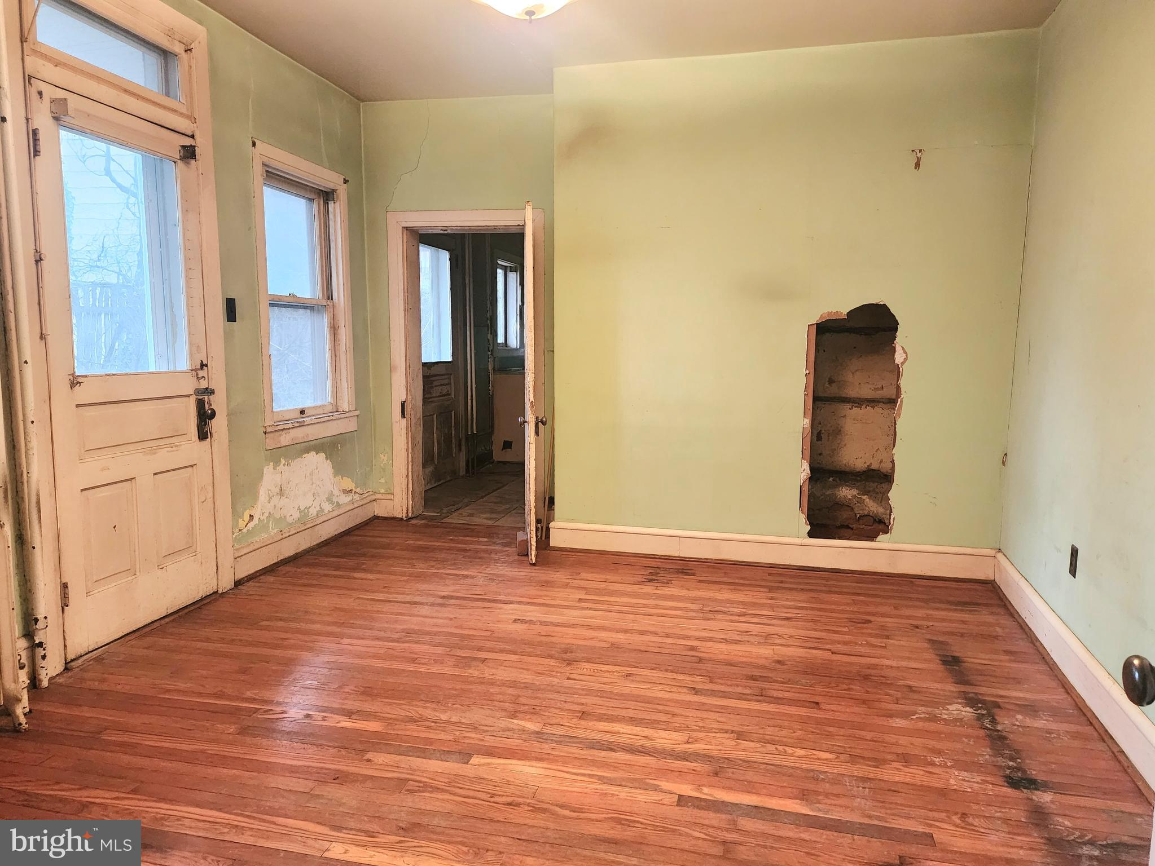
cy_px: 433
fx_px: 768
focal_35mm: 23
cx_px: 578
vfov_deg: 58.9
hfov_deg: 73.9
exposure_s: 1/120
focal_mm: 6.4
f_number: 1.8
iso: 1000
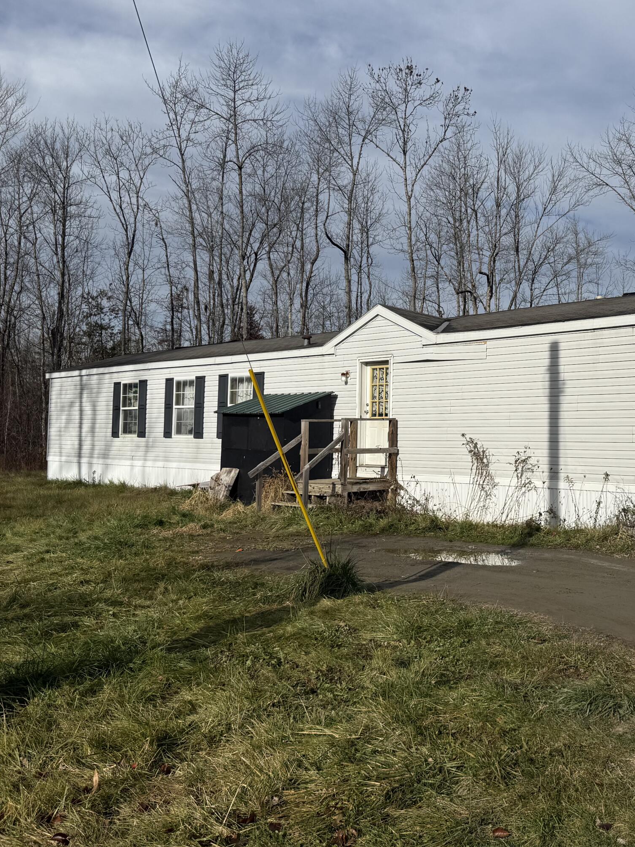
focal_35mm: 36
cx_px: 499
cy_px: 395
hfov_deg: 38.3
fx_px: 881
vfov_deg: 51.3
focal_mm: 6.76
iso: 80
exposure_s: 1/10309
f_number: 1.78
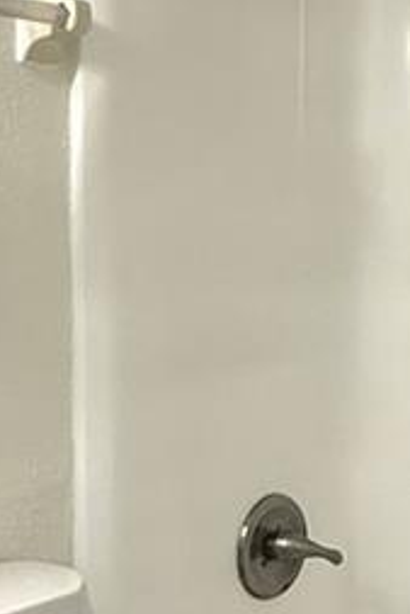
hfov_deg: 19.0
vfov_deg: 29.2
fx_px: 1177
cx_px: 451
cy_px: 362
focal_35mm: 69
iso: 160
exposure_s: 1/120
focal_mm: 2.22
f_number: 2.2
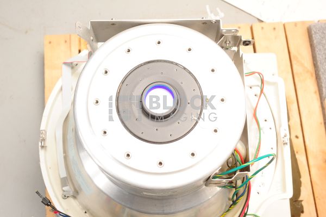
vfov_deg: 26.9
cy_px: 108
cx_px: 163
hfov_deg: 39.6
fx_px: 452
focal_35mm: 50
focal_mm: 50
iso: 320
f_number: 11
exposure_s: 1/160
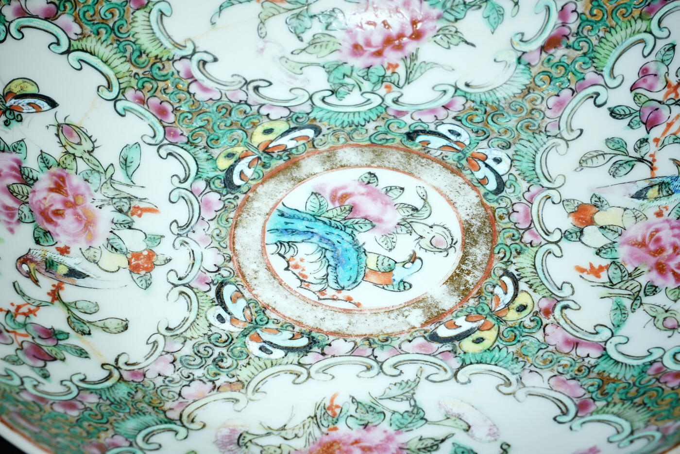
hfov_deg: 15.2
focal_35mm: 135
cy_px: 227
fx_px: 2550
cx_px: 340
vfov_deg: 10.2
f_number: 20
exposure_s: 1/160
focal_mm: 90
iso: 100
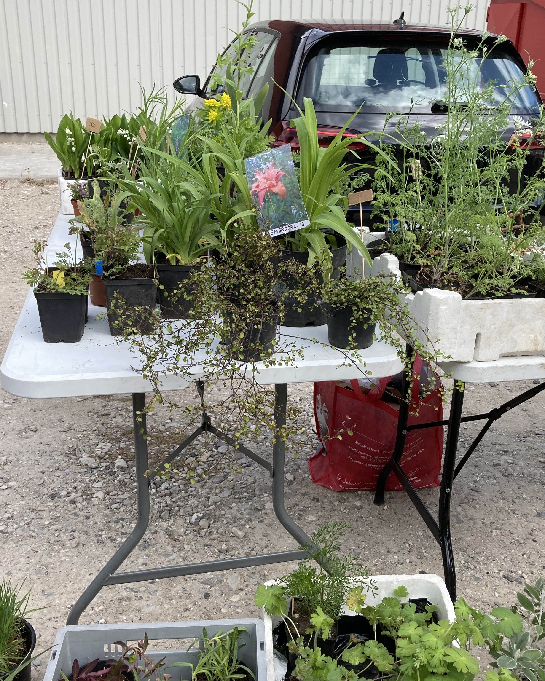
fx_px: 746
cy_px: 335
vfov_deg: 49.1
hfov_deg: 40.1
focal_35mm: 37
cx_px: 309
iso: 20
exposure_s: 1/889
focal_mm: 3.99
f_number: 1.8
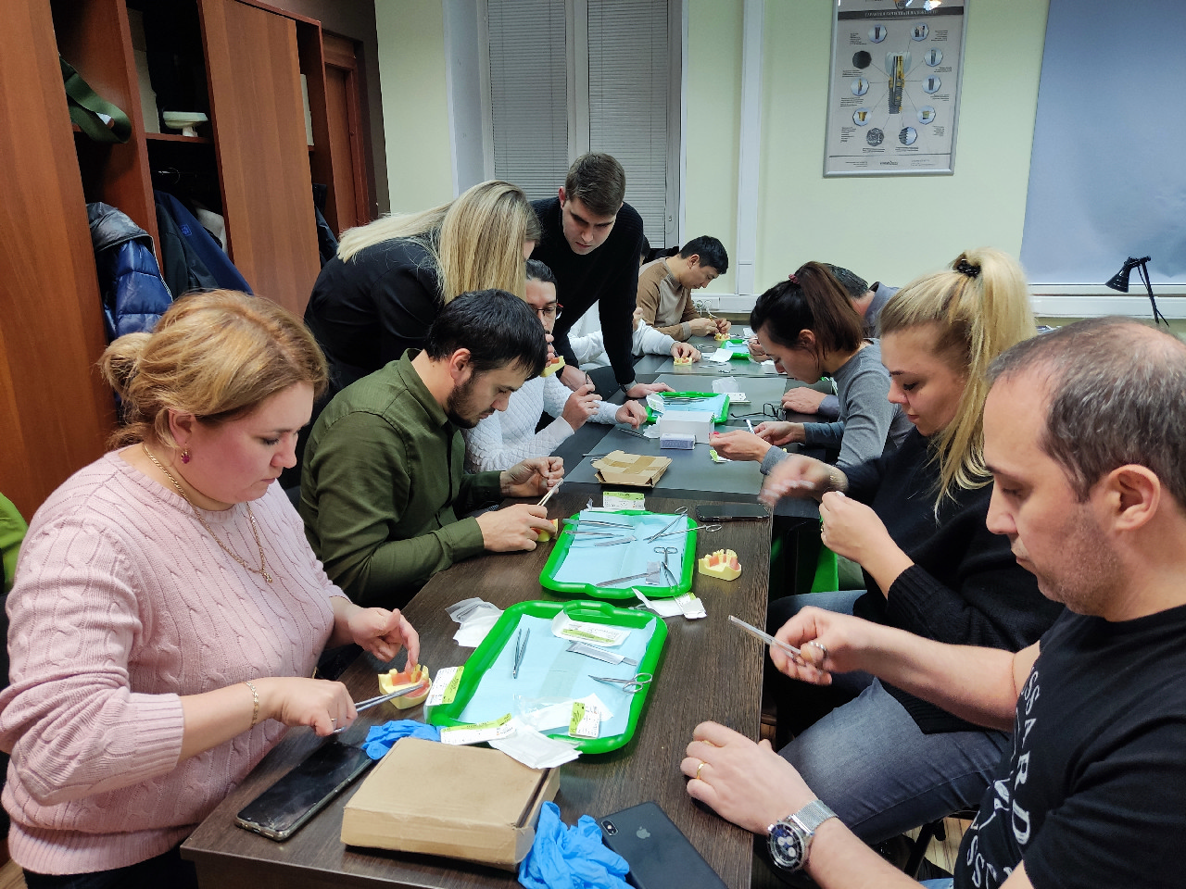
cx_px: 593
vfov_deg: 54.9
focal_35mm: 25
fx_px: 857
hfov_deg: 69.4
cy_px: 444
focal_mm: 4.71
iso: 197
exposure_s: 1/33
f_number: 1.79
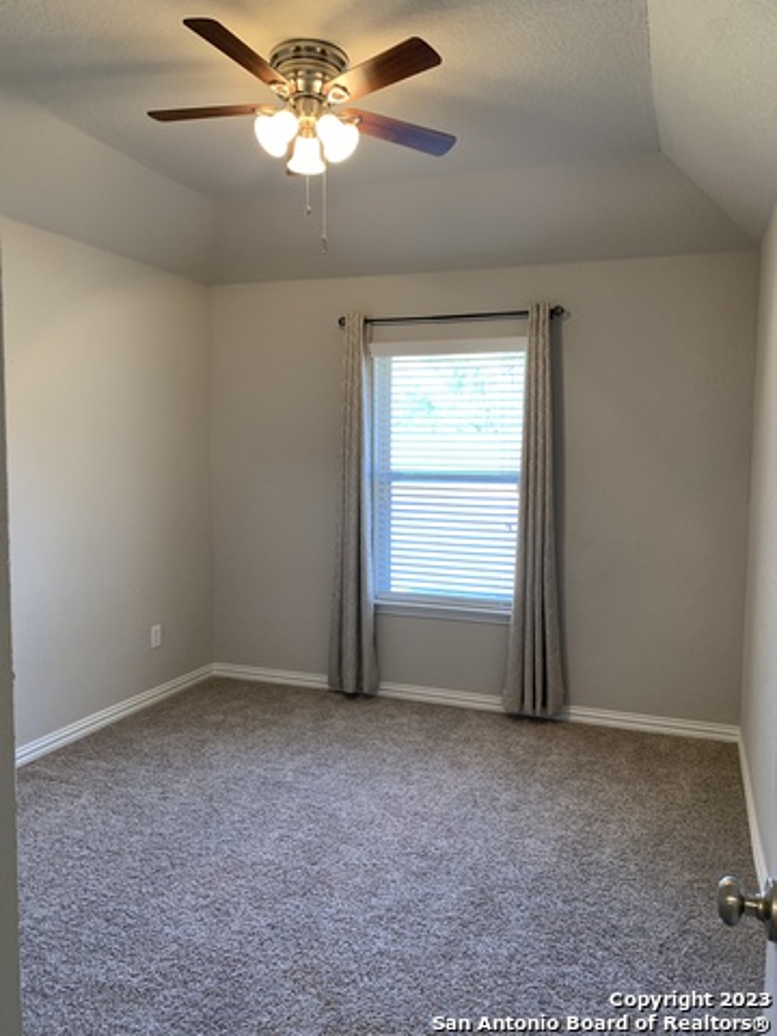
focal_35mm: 26
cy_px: 518
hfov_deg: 53.1
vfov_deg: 67.3
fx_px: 778
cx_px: 388
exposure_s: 1/60
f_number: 1.8
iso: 125
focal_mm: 4.25
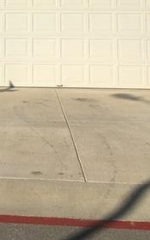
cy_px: -43
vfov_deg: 23.2
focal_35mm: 82
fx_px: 536
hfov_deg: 15.6
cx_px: 2
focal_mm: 4.15
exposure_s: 1/4525
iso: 25
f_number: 2.2
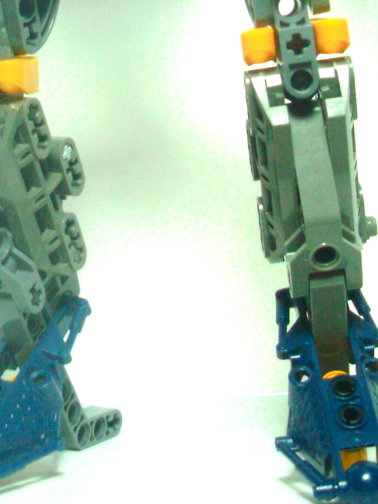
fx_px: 1602
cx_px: 62
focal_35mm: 110
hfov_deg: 13.4
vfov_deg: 17.4
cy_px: -18
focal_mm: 7.5
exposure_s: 1/32
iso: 119
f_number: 3.1
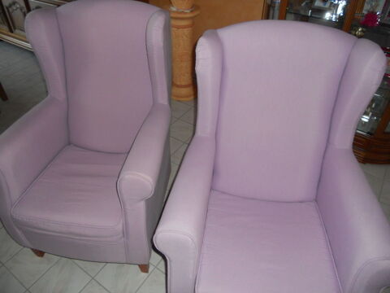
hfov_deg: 65.3
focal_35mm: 27
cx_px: 195
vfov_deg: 51.4
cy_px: 146
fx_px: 304
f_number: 3.2
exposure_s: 1/25
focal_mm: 4.9
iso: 200
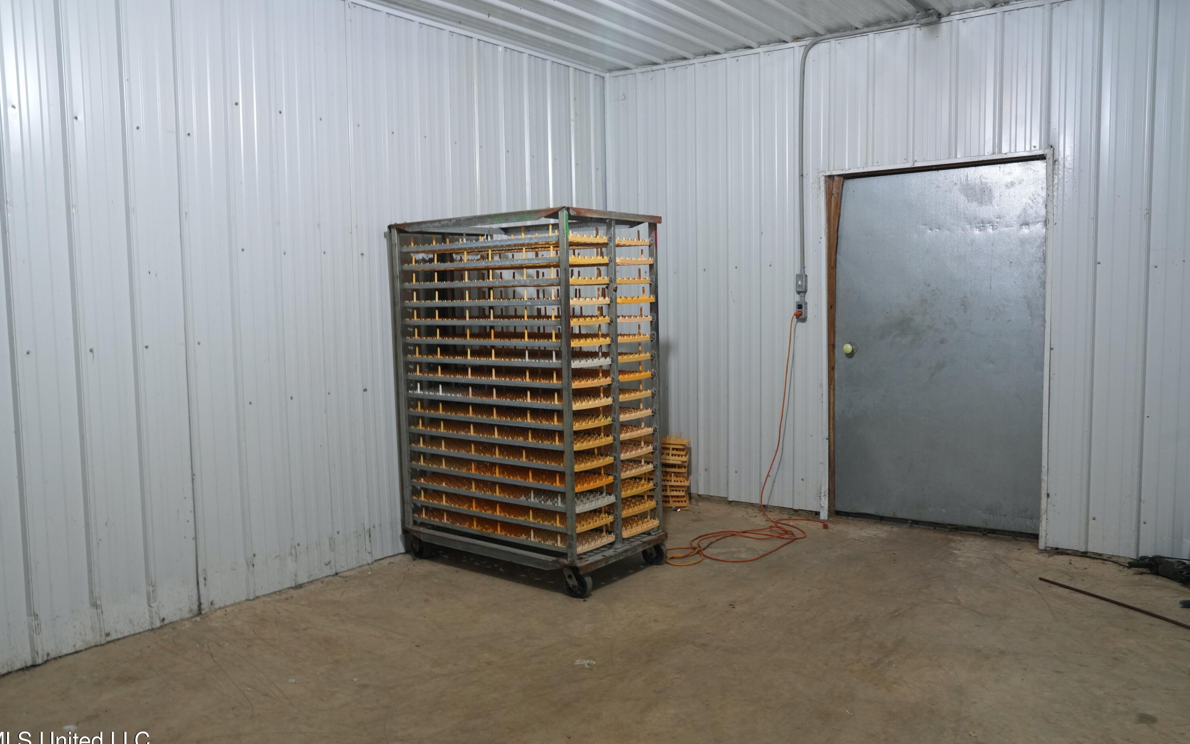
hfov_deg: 68.4
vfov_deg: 46.0
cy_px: 373
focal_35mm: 27
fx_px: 876
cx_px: 590
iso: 2000
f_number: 8
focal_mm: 26
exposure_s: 1/20
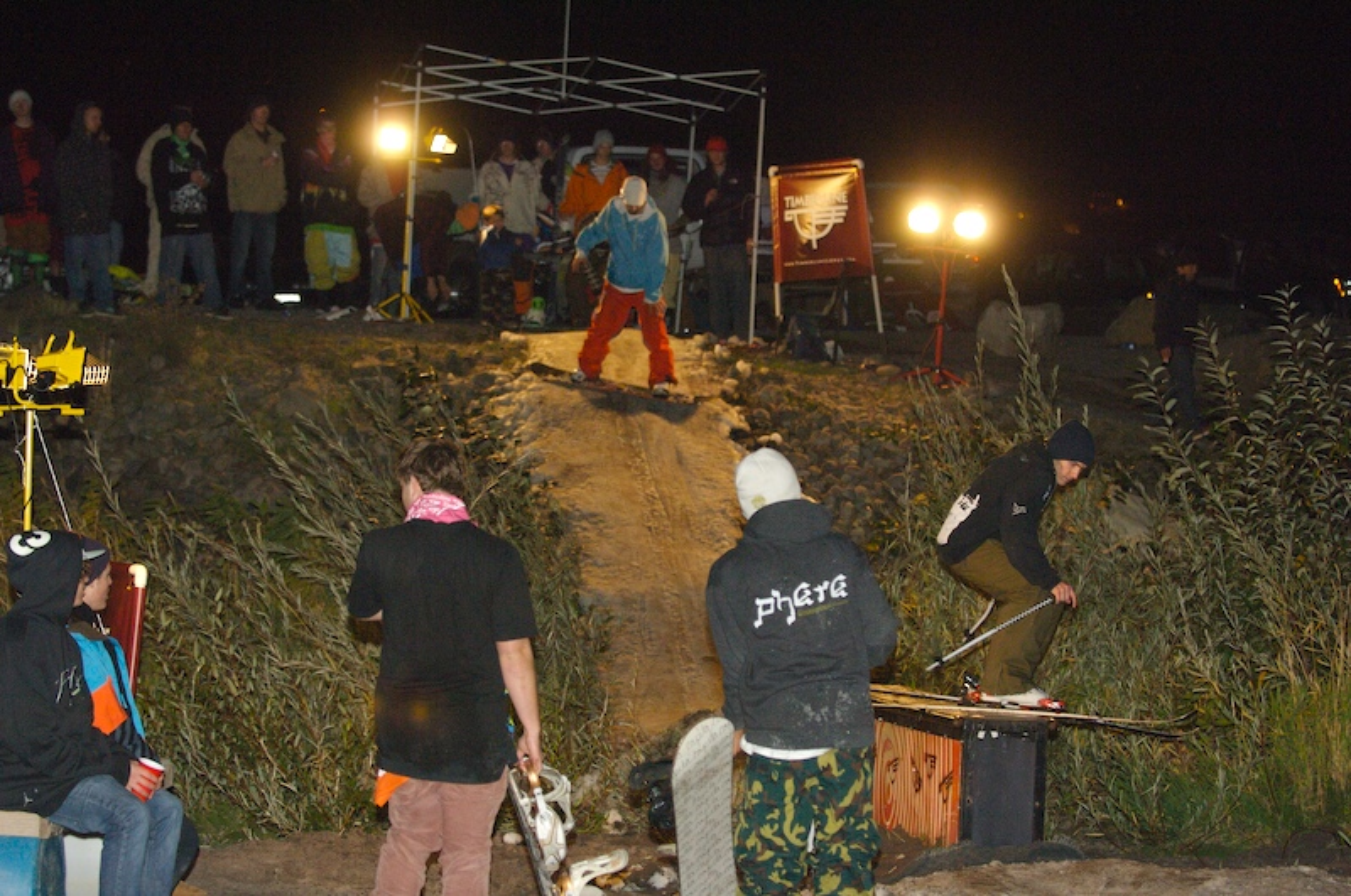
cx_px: 676
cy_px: 448
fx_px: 3935
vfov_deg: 13.0
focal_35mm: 105
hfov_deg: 19.5
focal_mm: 70
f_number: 2.8
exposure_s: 1/250
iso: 800
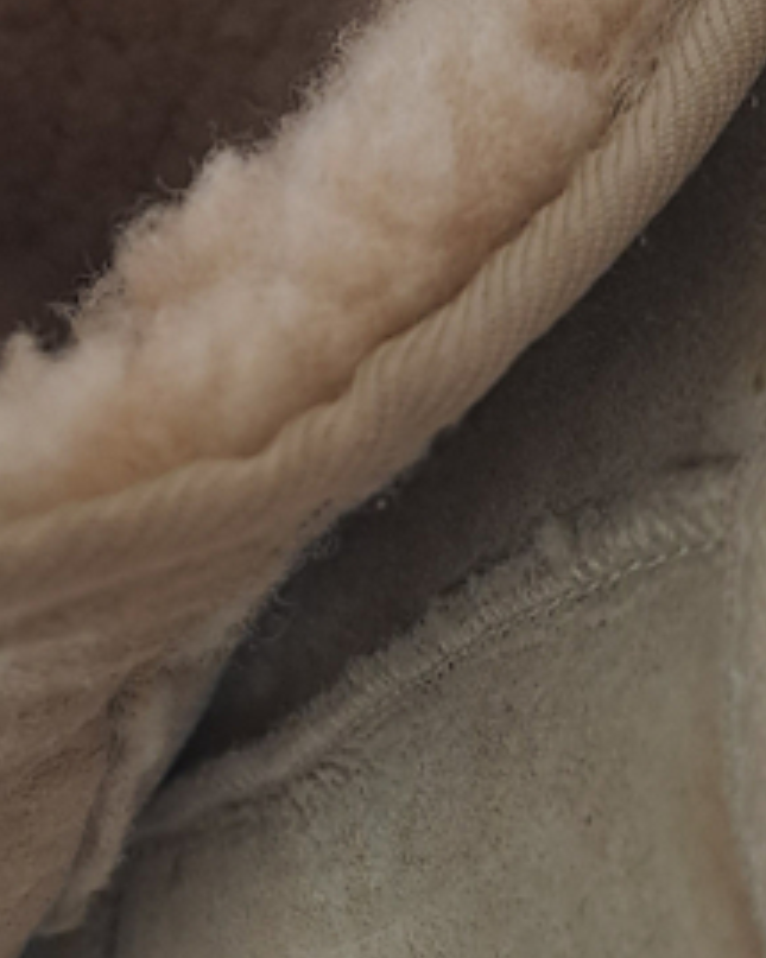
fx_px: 1928
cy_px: -267
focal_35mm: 68
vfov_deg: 24.6
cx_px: 20
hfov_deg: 21.7
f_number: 1.8
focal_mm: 4.65
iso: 160
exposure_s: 1/60
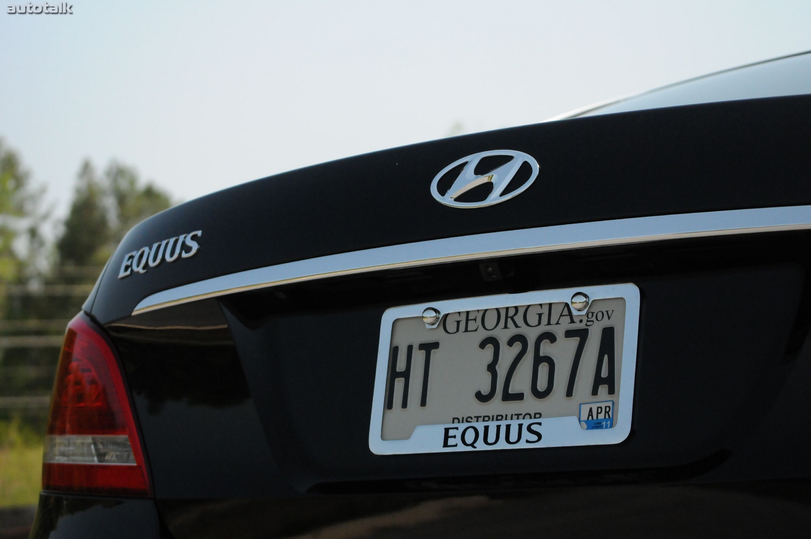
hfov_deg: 24.6
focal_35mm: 82
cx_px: 406
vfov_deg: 16.5
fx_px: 1856
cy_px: 270
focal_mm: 55
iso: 2000
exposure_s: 1/8000
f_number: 5.6
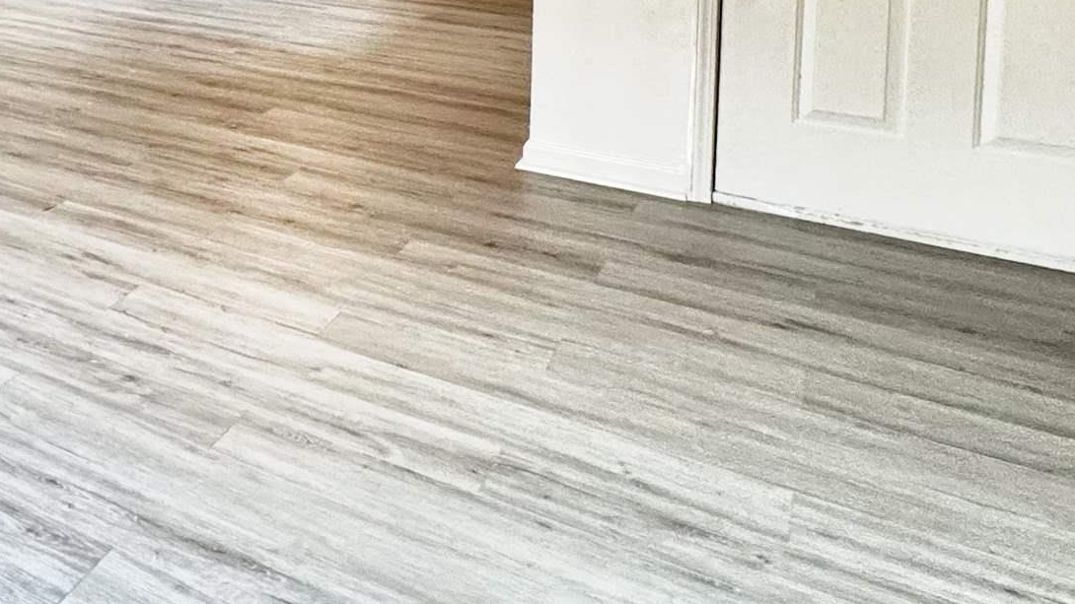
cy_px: -181
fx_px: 1226
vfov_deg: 24.3
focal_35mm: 43
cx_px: -196
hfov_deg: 36.9
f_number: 2.2
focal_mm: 2.22
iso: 200
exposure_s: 1/60
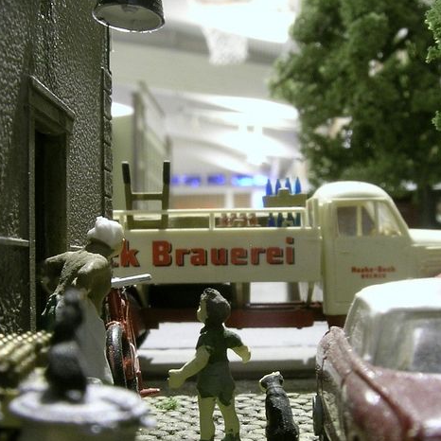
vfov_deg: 15.8
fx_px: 1585
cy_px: 276
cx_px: 205
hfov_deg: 15.8
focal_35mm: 110
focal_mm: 5.8
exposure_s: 3.39
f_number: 7.9
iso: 50
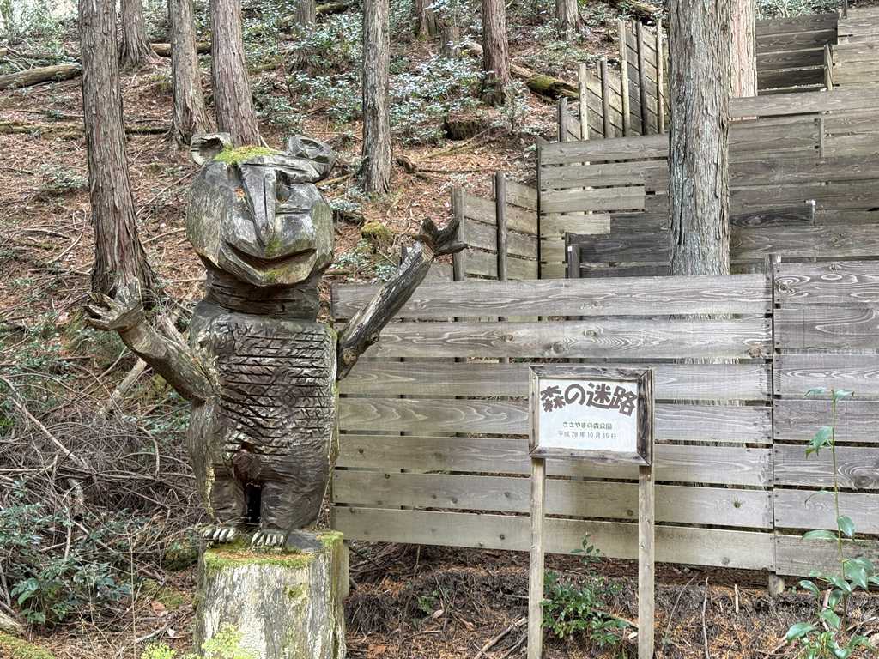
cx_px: 440
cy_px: 330
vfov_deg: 30.3
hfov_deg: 39.7
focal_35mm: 48
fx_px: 1219
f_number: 1.78
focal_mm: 6.76
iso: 125
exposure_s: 1/60
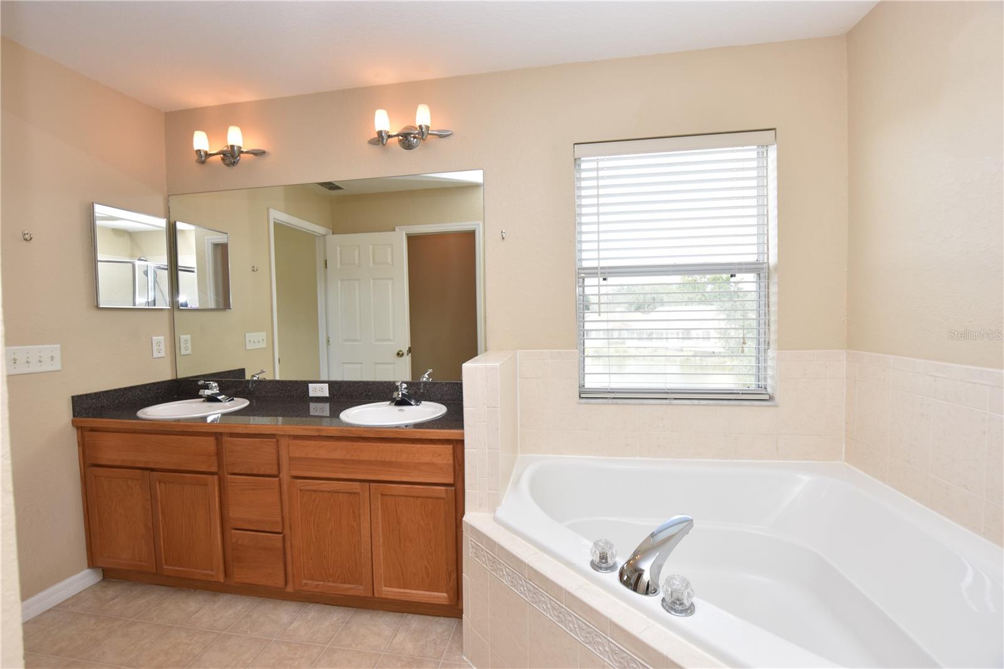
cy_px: 334
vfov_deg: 77.3
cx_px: 502
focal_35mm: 15
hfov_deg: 100.4
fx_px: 418
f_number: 5
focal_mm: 10
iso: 200
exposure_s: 1/100
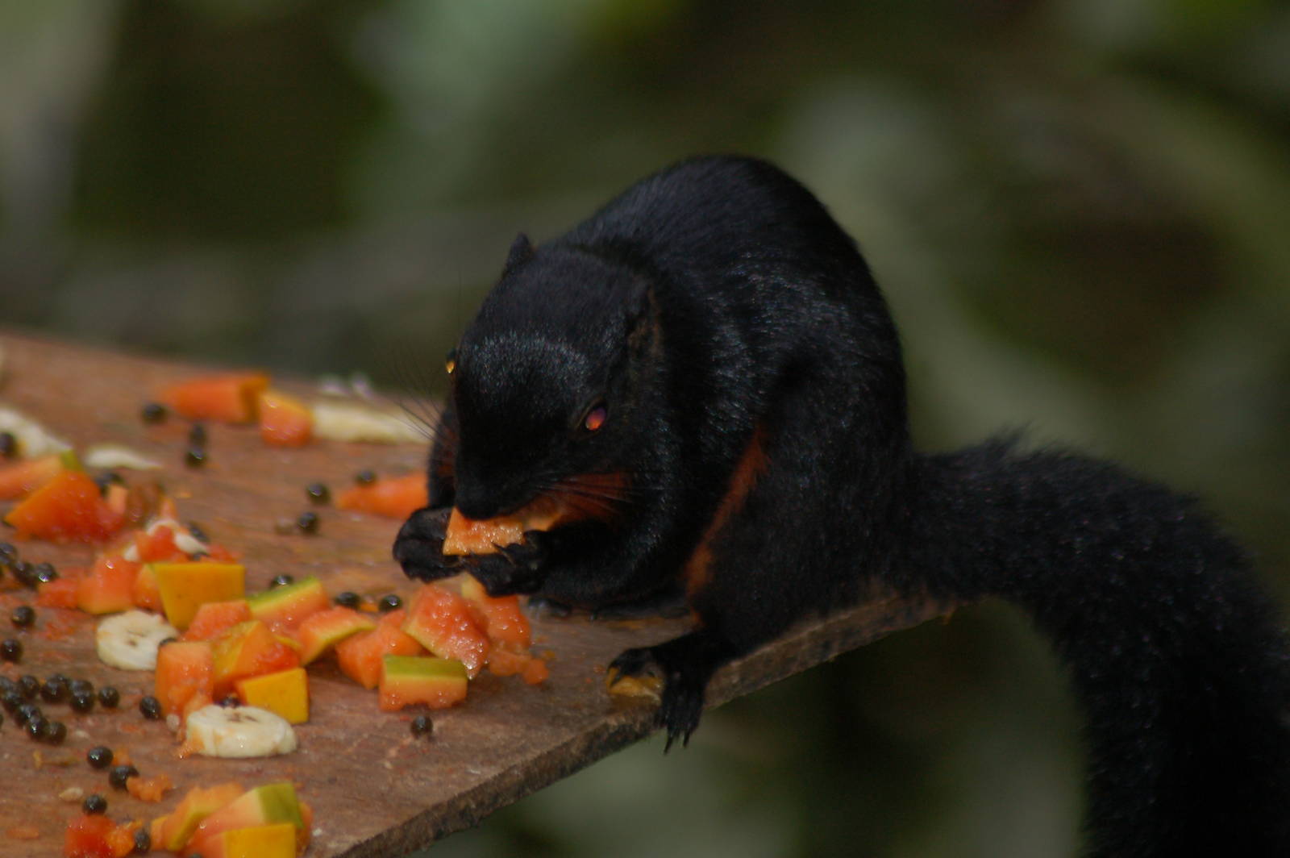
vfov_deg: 3.0
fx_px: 16111
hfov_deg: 4.6
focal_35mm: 450
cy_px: 429
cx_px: 645
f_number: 5.6
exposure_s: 1/60
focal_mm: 300
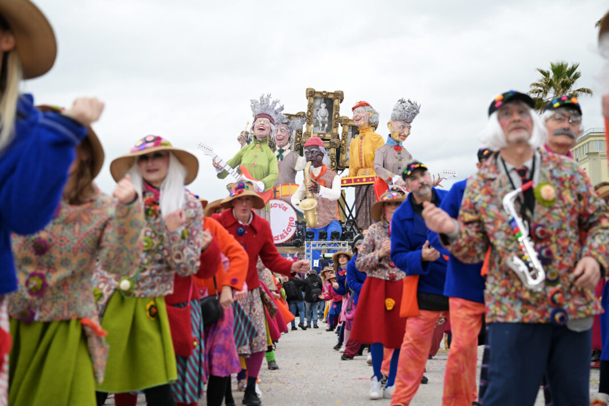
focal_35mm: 52
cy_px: 203
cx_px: 304
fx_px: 880
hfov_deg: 38.2
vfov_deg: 26.0
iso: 250
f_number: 4
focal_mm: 52
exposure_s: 1/250
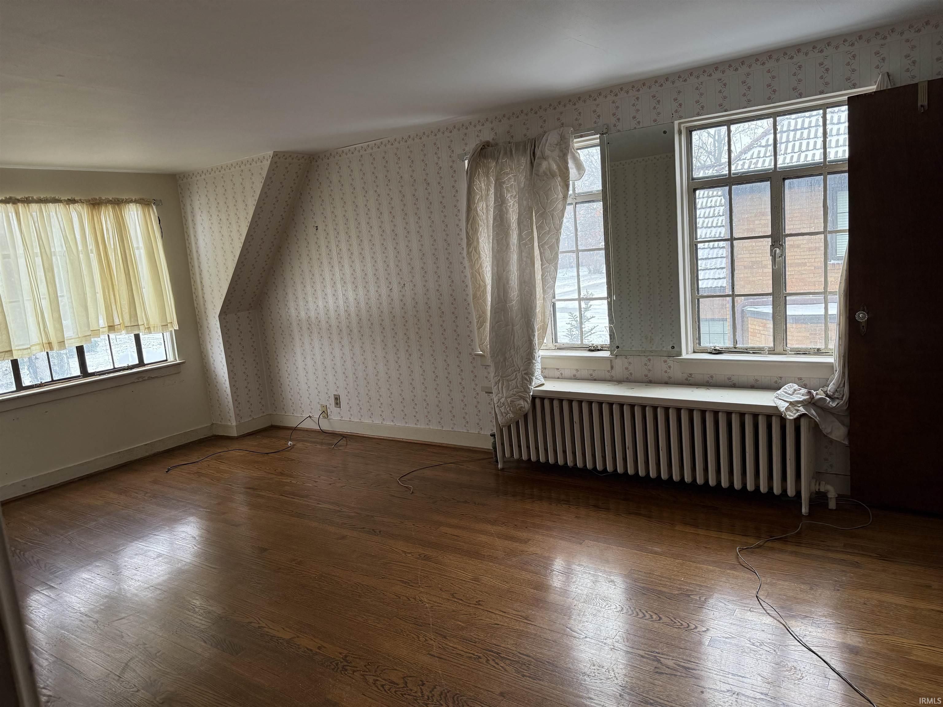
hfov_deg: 71.6
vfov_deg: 56.8
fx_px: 654
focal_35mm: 24
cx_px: 472
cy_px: 354
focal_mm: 6.76
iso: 200
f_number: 1.78
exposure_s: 1/215
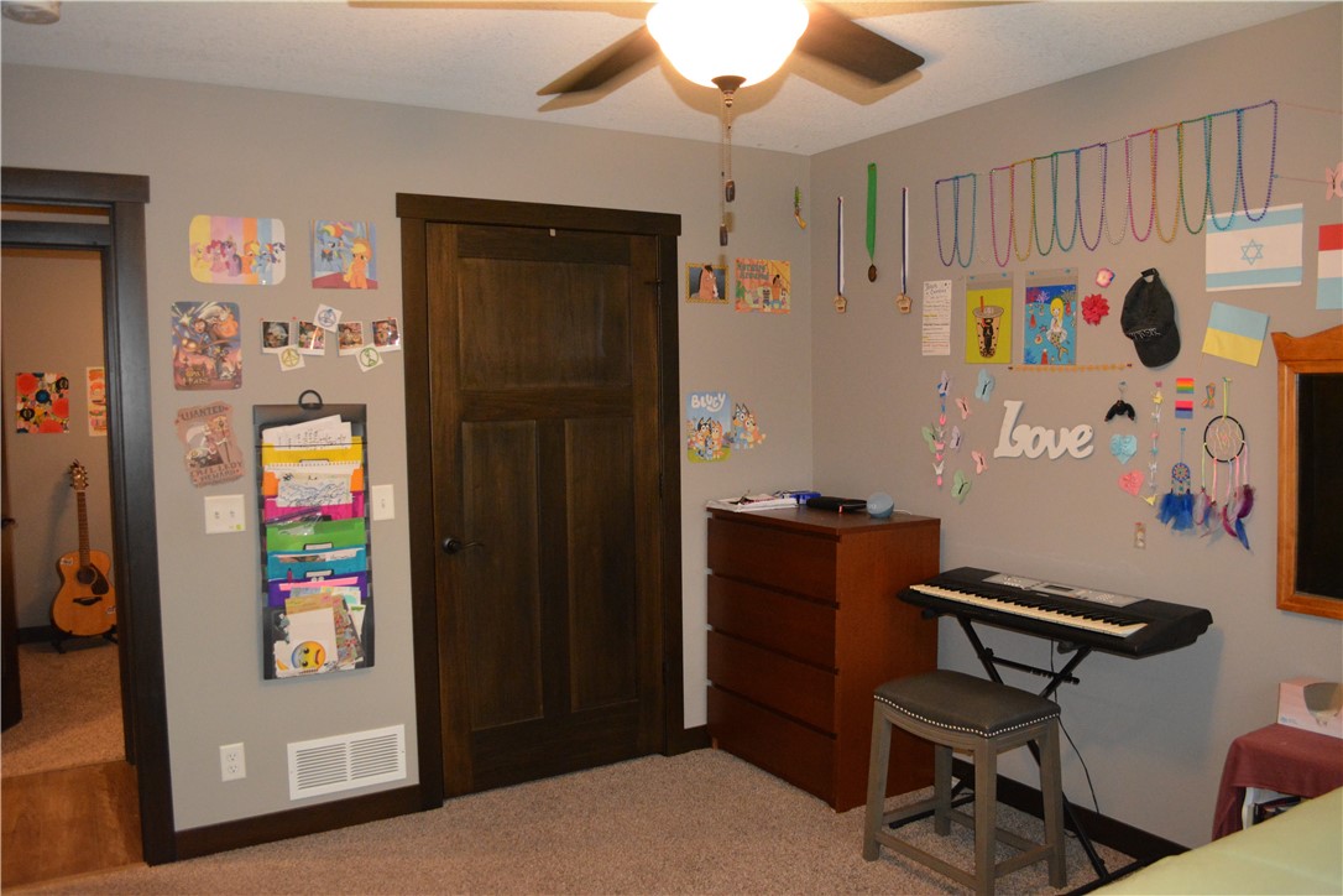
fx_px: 1007
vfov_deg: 47.9
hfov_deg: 67.4
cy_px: 448
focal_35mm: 27
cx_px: 672
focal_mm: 18
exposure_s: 1/60
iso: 3200
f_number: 3.5
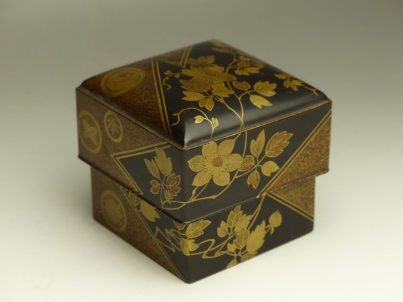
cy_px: 151
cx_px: 202
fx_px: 1385
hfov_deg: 16.6
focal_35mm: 119
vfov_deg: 12.5
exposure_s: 1/100
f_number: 3.5
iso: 200
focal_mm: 21.4
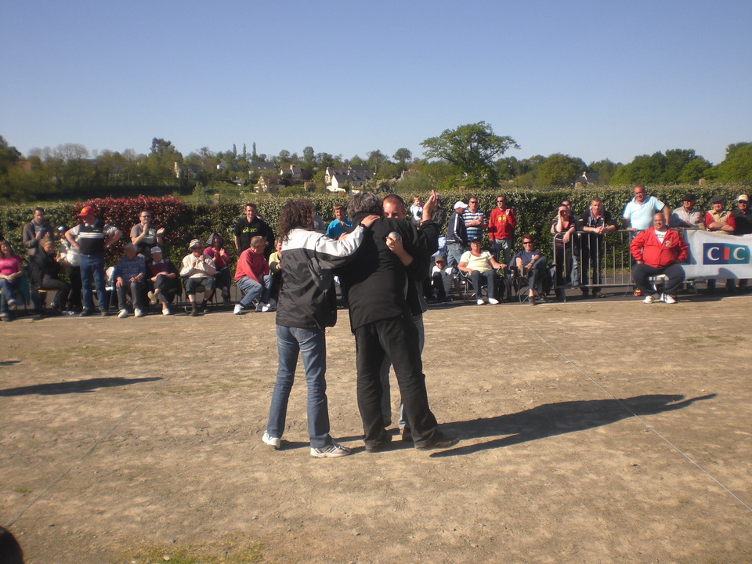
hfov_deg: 49.0
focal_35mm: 38
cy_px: 282
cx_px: 376
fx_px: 826
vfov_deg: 37.7
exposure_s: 1/320
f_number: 4.4
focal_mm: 6.3
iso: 50
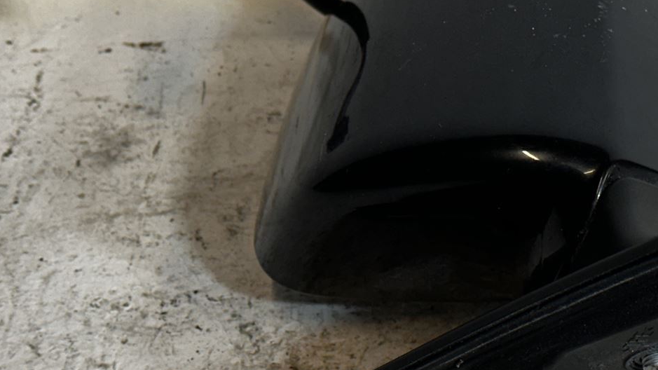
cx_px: 514
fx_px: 1989
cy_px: 141
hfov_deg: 18.6
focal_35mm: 114
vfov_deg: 10.6
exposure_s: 1/100
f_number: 1.78
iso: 64
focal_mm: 6.86
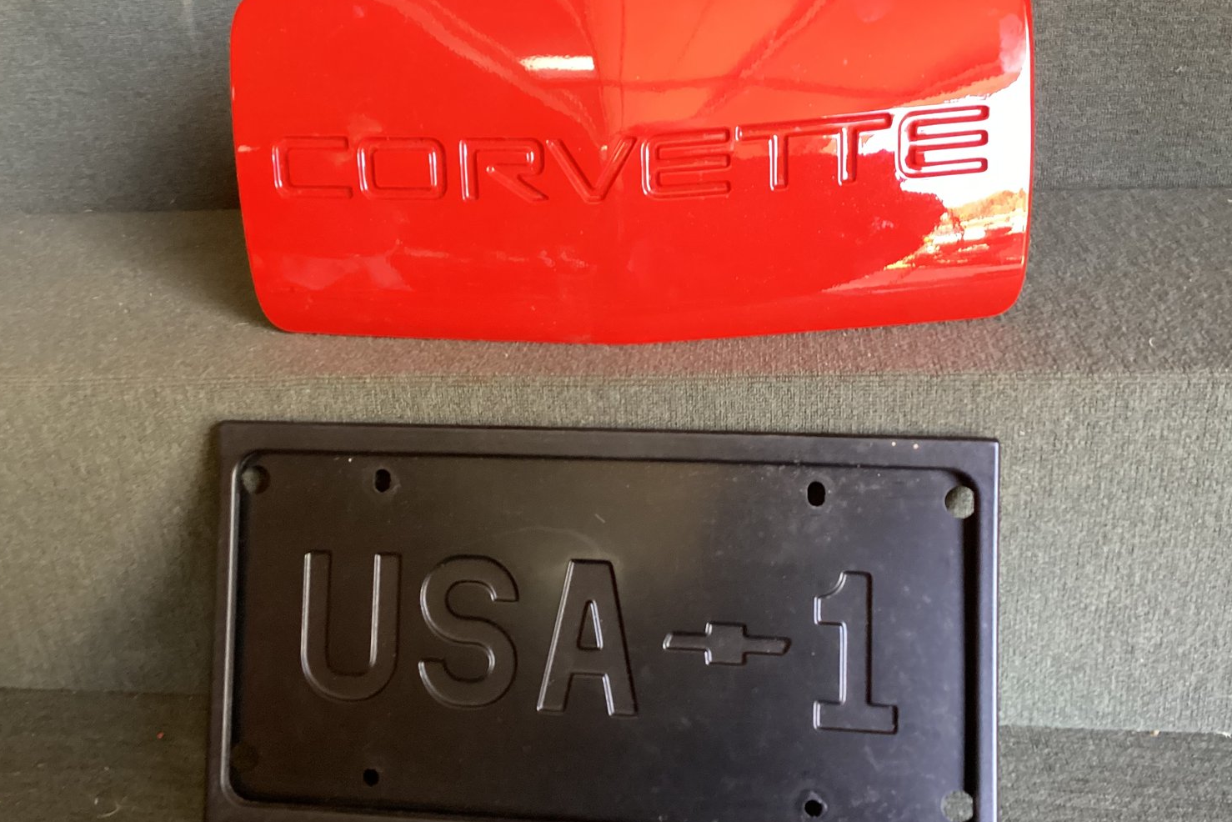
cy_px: 373
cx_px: 607
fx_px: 1129
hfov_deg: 57.2
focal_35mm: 33
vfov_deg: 39.9
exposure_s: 1/50
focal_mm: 3.3
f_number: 2.4
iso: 320
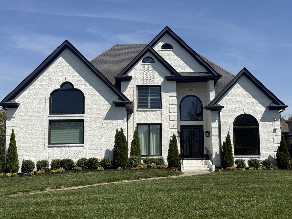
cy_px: 110
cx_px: 146
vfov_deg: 30.3
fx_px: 405
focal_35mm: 48
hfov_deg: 39.7
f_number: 1.78
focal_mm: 6.76
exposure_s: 1/7874
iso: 64
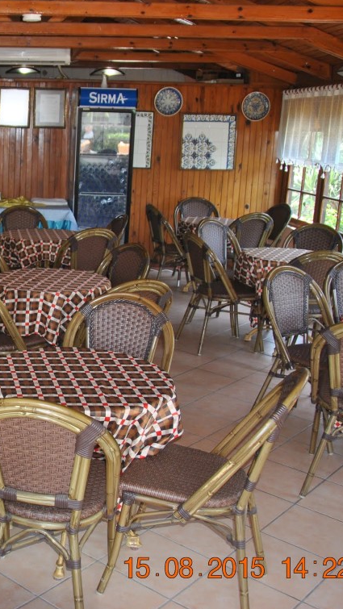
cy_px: 305
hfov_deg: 25.9
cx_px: -24
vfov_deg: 47.3
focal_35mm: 43
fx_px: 695
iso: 200
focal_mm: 18
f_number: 3.5
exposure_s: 1/60
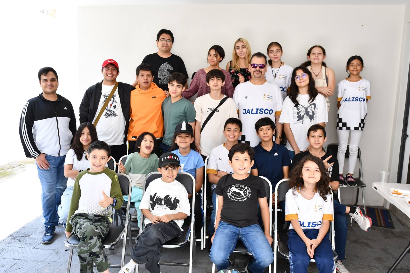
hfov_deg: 67.4
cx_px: 205
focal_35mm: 27
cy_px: 136
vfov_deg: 47.9
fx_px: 307
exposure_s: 1/125
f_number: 3.5
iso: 280
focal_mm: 18
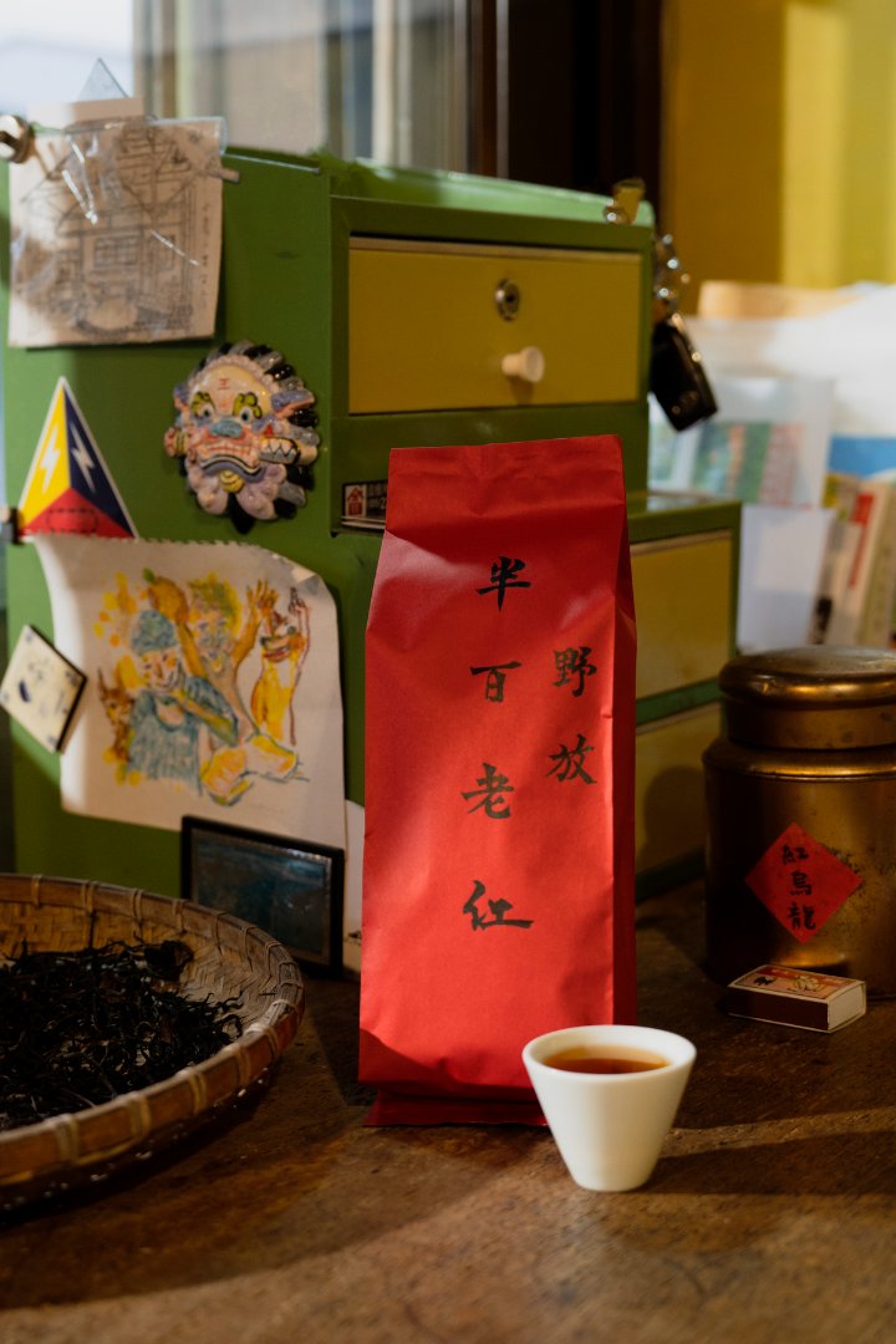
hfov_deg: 26.5
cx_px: 448
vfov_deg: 38.9
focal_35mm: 51
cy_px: 672
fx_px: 1904
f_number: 2.8
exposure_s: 1/100
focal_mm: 34
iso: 400
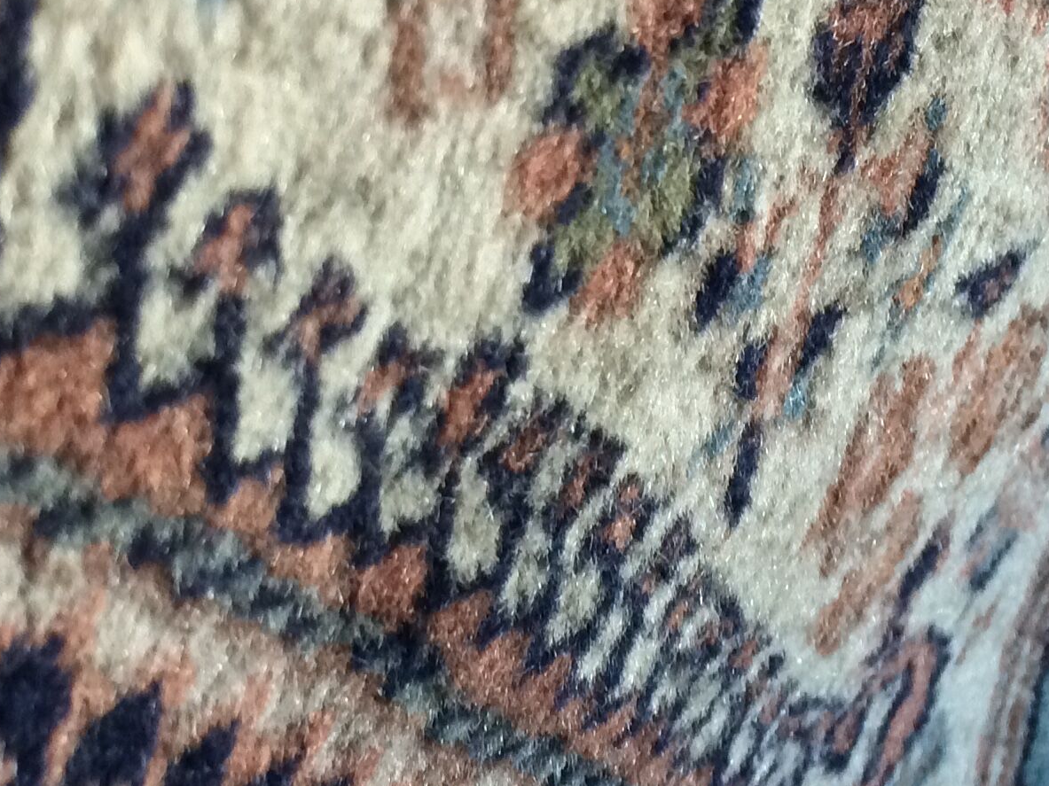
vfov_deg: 17.9
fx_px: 2424
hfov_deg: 24.4
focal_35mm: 80
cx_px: 412
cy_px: -47
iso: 200
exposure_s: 1/33
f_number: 2.2
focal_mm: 4.15
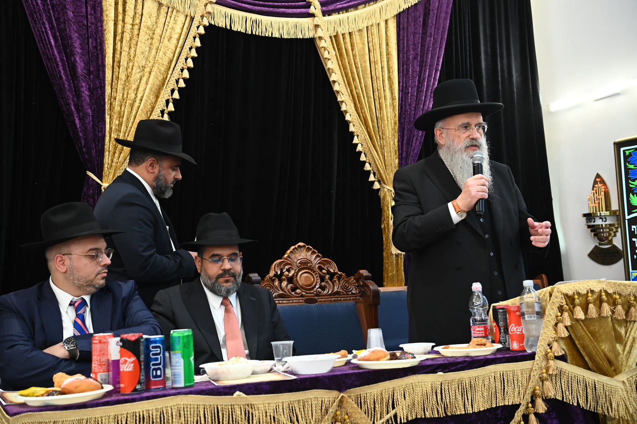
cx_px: 318
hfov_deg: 42.8
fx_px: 813
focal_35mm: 46
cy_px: 212
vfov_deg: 29.2
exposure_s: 1/160
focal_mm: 46
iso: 1600
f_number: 4.5
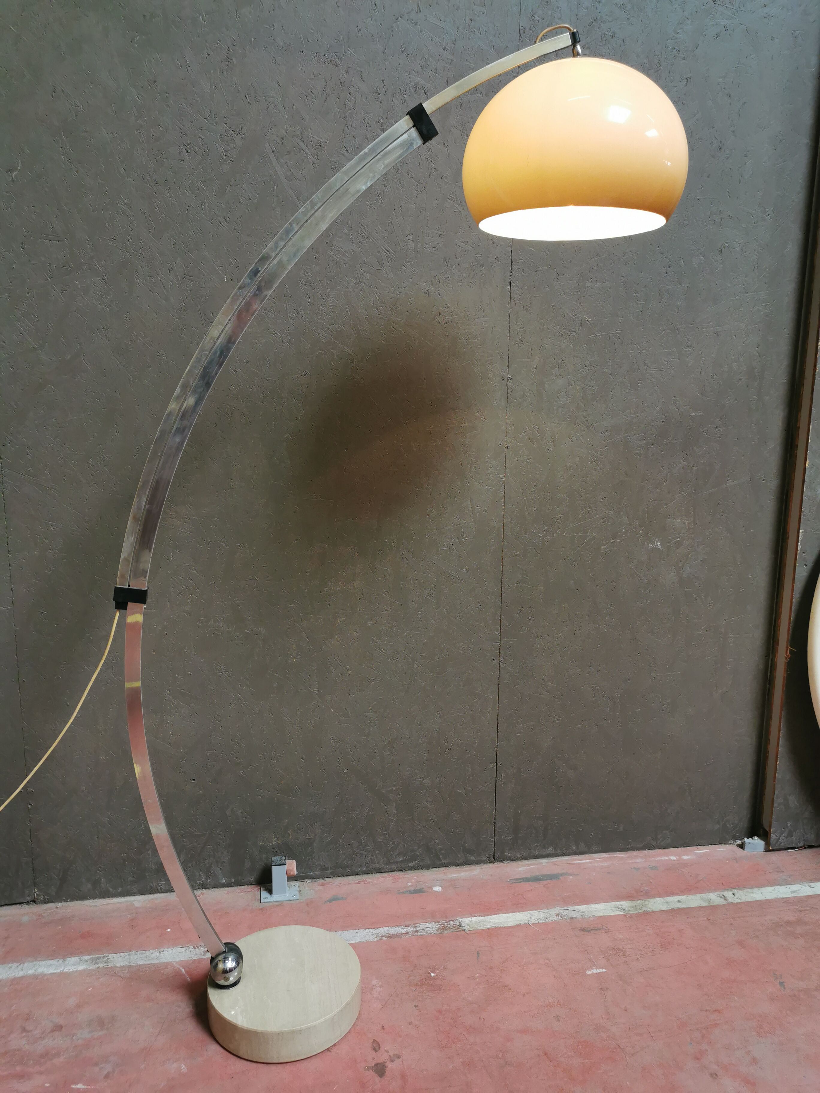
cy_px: 546
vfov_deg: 65.3
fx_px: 853
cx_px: 410
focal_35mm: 27
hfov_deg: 51.4
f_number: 1.8
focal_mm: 5.58
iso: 125
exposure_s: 1/100
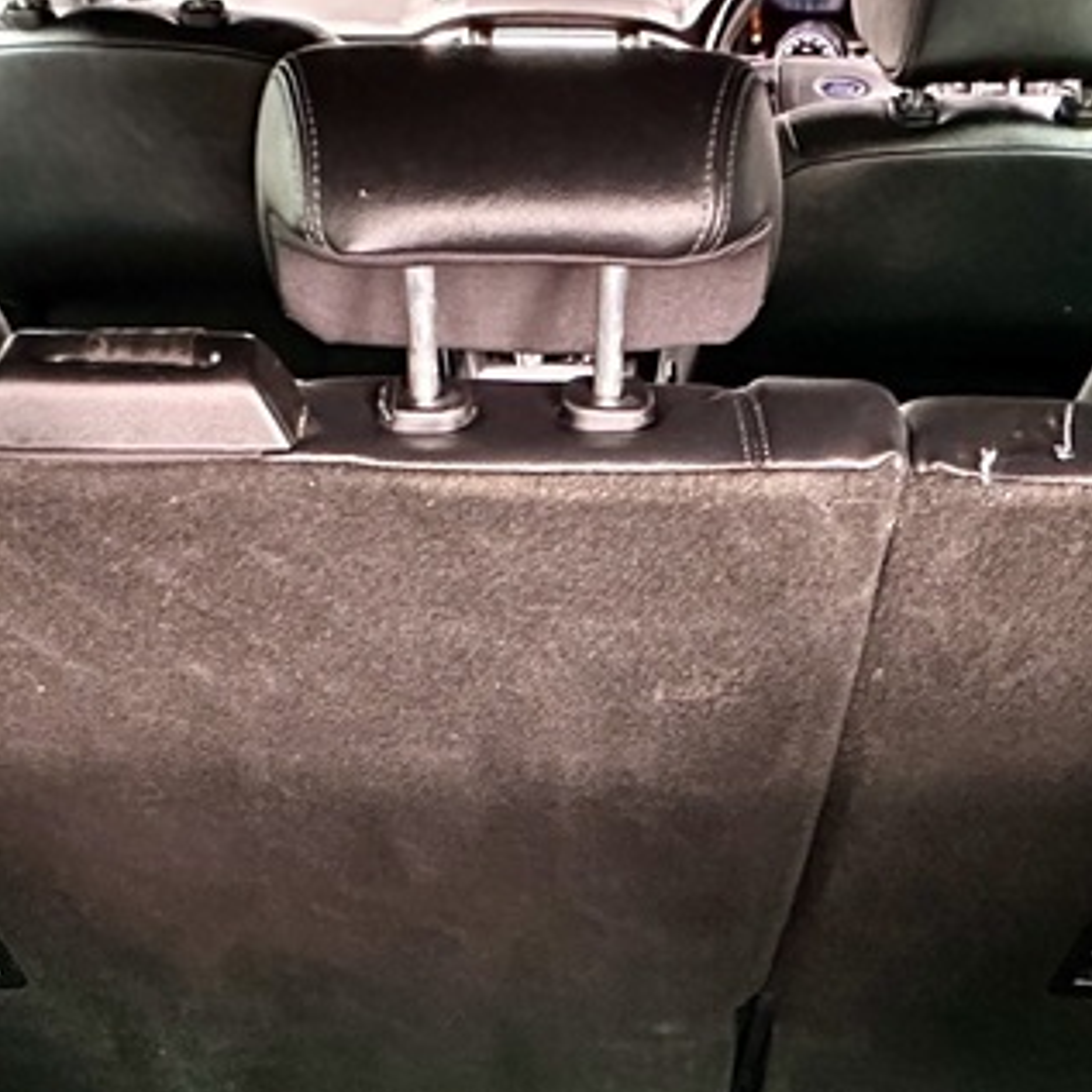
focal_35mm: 40
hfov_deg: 41.9
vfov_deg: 37.5
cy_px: 1089
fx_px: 1428
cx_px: 548
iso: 1600
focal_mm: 2.22
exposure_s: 1/33
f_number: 2.2
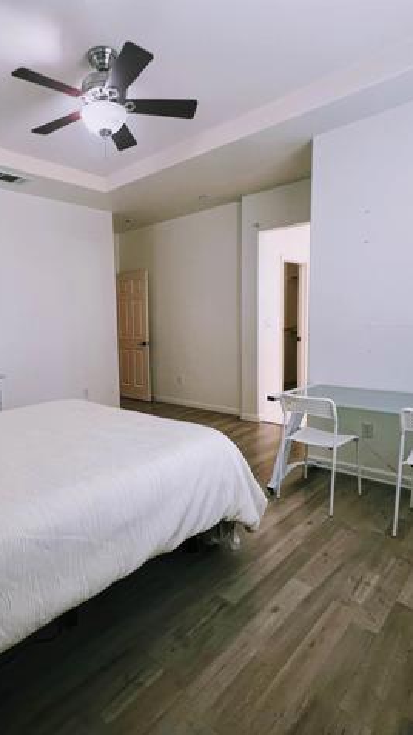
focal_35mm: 19
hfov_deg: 57.0
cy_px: 367
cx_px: 137
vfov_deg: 89.6
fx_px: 370
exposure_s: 1/120
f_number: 1.8
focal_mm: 1.57
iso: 200
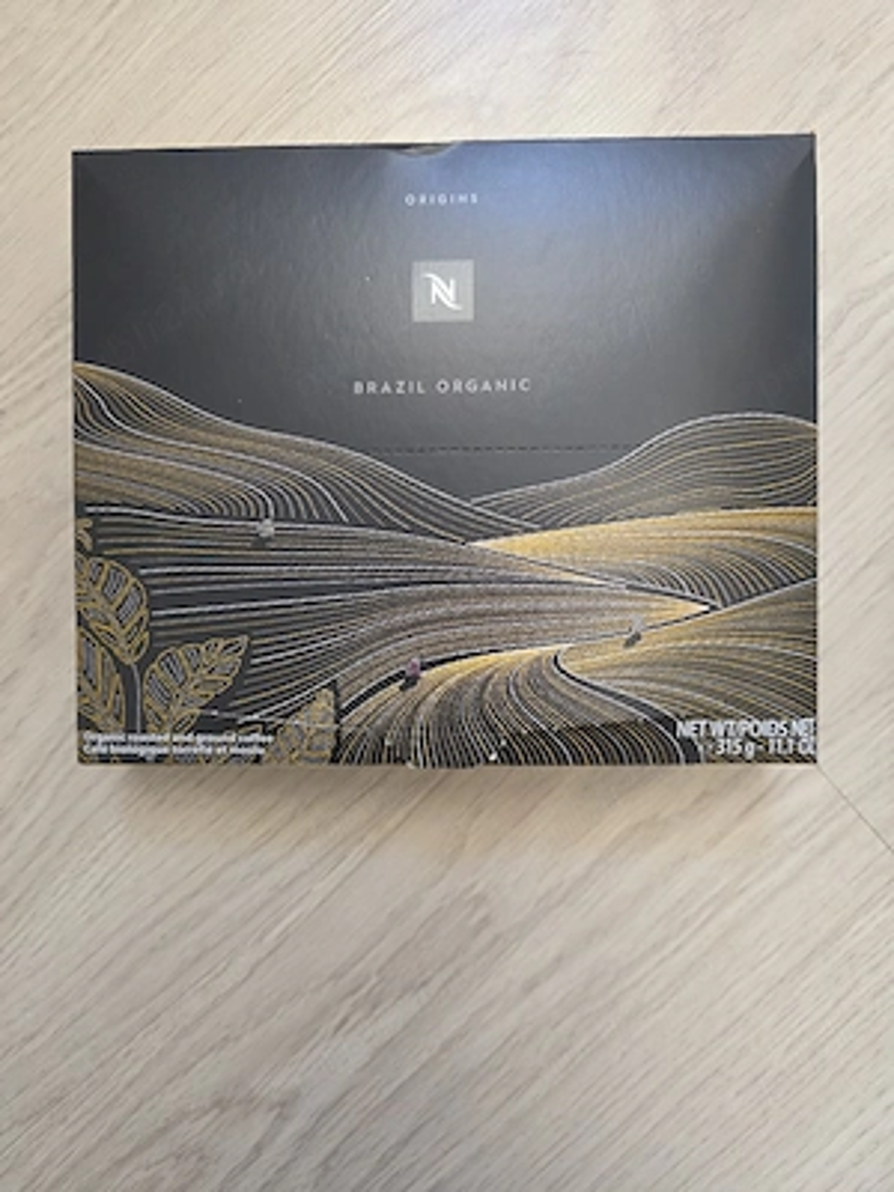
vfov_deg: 73.9
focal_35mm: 23
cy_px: 596
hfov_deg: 58.9
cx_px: 447
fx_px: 792
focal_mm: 6.3
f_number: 1.7
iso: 500
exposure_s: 1/101
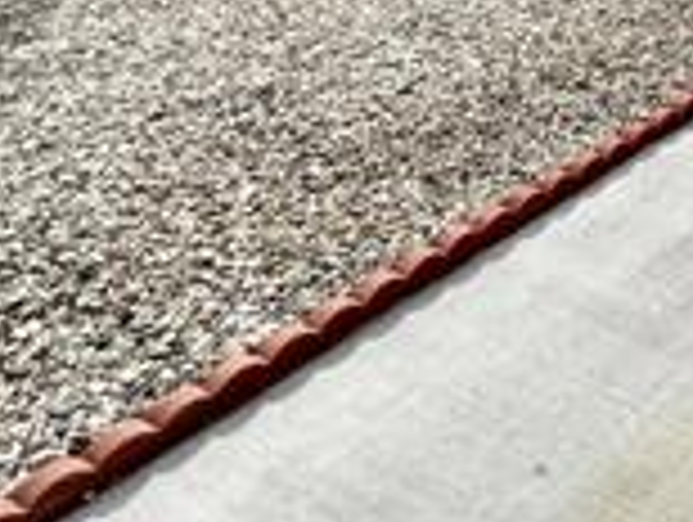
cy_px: -338
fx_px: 1163
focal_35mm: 58
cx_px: 918
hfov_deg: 27.3
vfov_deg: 20.3
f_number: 2.2
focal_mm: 2.22
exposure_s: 1/3906
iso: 50
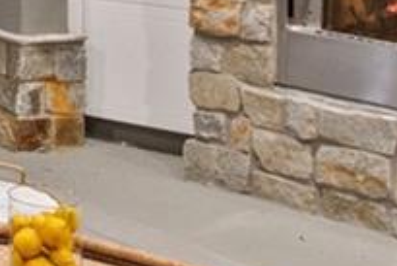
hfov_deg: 13.8
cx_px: -482
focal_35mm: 117
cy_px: -258
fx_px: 1291
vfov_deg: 10.8
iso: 800
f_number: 4.5
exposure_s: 1/5
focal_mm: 10
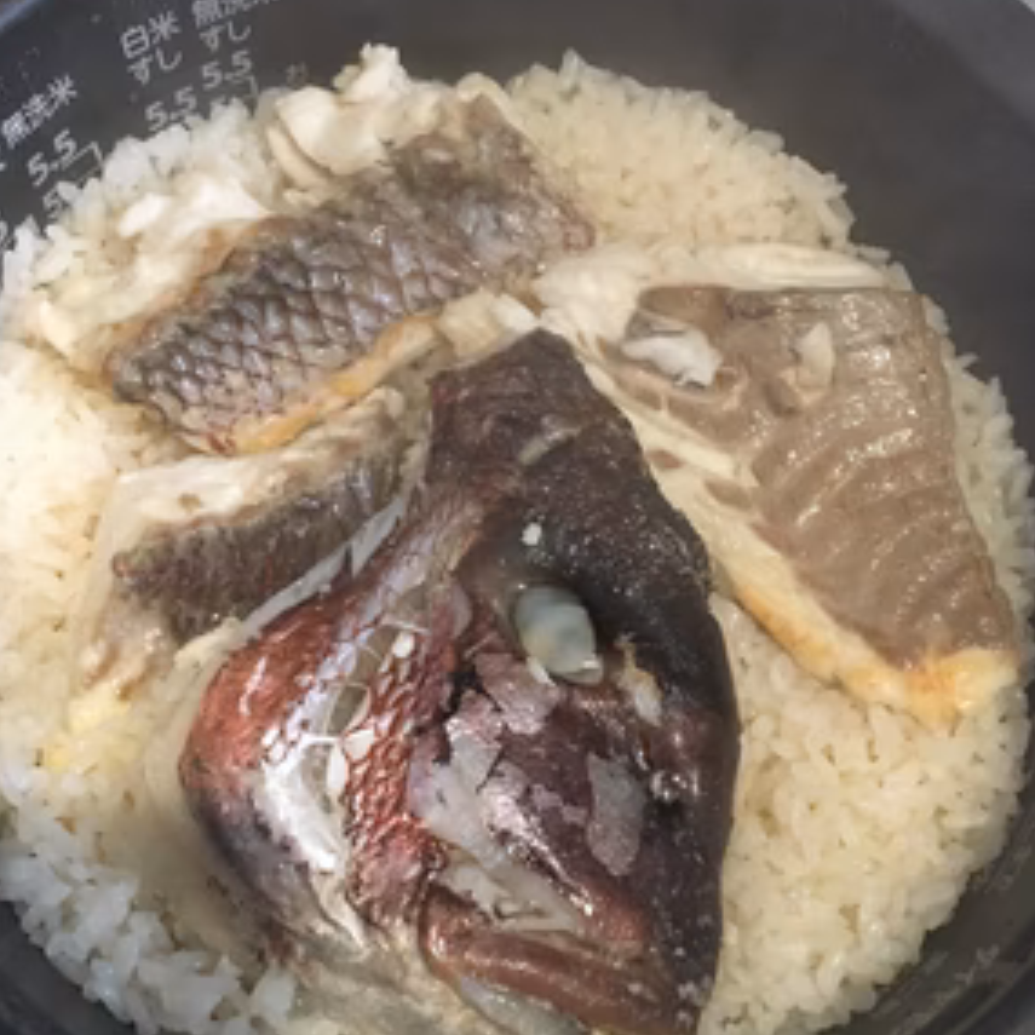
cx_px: 512
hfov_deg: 46.0
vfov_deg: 46.0
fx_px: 1218
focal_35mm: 36
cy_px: 498
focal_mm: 4.15
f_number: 2.2
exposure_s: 1/20
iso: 200
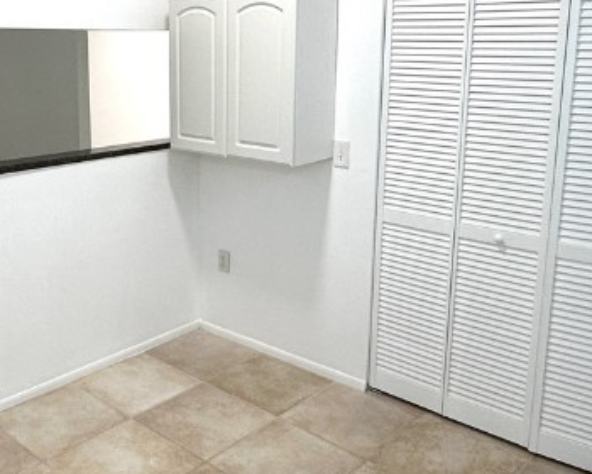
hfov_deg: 45.2
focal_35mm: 40
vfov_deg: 37.0
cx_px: 201
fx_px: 701
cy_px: 168
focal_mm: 2.22
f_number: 2.2
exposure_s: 1/120
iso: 100
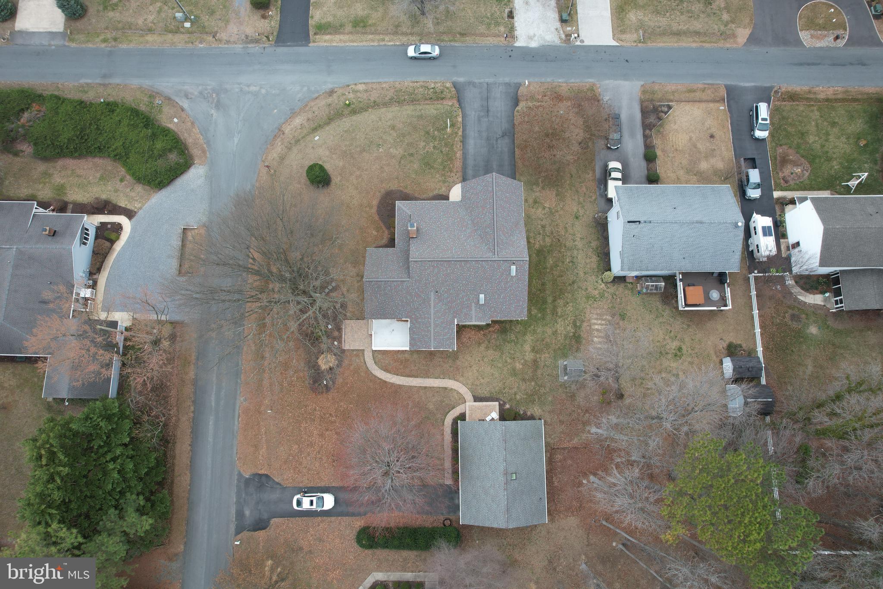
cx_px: 442
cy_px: 294
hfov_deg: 78.6
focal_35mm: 22
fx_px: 540
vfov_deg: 57.2
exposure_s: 1/50
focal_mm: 8.38
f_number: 2.8
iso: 110
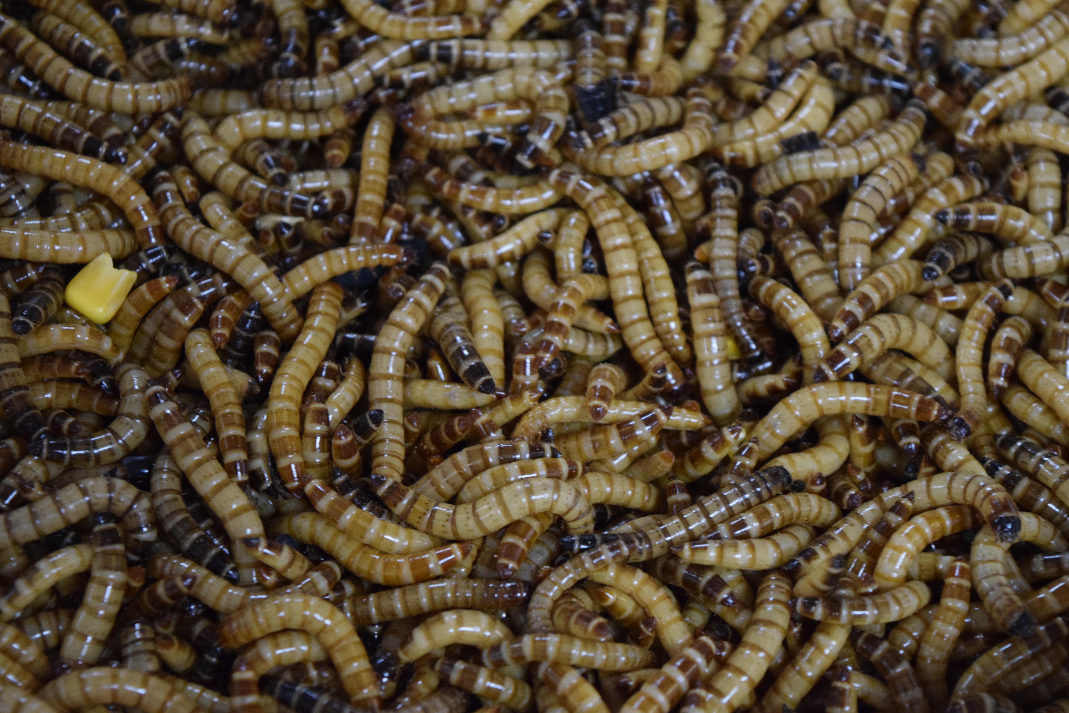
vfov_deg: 16.6
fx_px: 2450
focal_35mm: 82
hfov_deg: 24.6
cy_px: 356
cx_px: 534
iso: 2800
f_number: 5.6
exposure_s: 1/60
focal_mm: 55
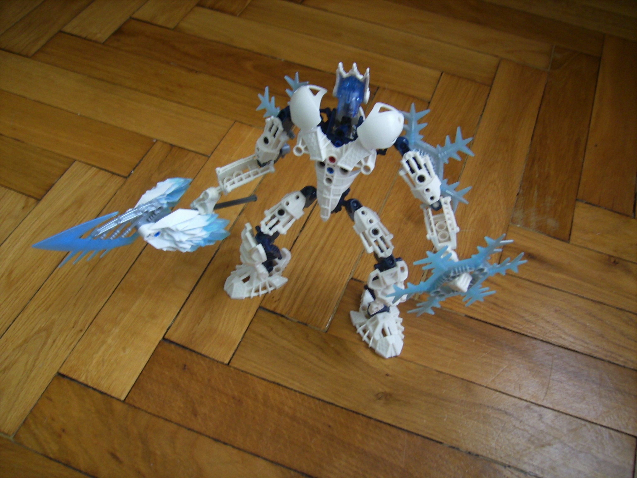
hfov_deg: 56.8
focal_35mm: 32
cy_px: 239
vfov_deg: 44.2
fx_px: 589
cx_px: 318
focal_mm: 5.99
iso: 50
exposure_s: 1/4
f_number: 2.8
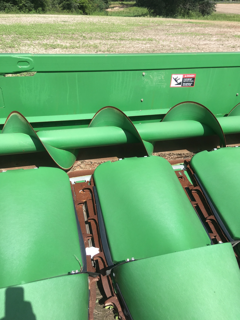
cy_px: 160
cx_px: 120
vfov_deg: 61.7
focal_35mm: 29
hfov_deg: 48.2
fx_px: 268
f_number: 2.2
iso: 25
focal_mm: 4.15
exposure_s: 1/1261
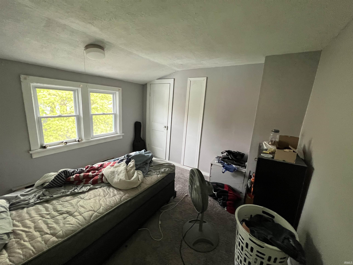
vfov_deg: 89.9
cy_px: 132
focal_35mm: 13
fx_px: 133
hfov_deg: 106.2
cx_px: 176
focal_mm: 1.57
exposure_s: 1/60
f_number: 1.8
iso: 500
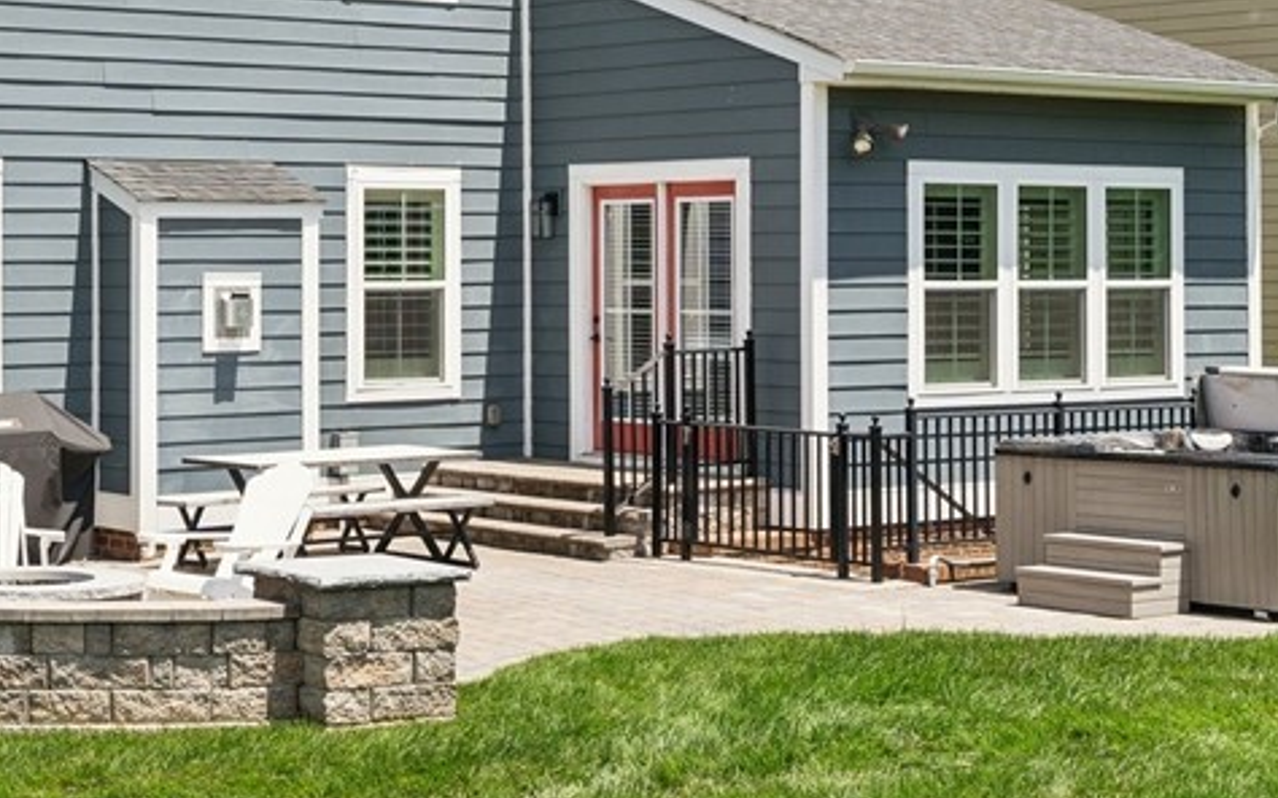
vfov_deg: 16.6
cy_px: 20
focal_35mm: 77
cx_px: 253
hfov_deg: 26.3
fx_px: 2681
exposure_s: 1/250
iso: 200
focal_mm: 33
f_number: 8
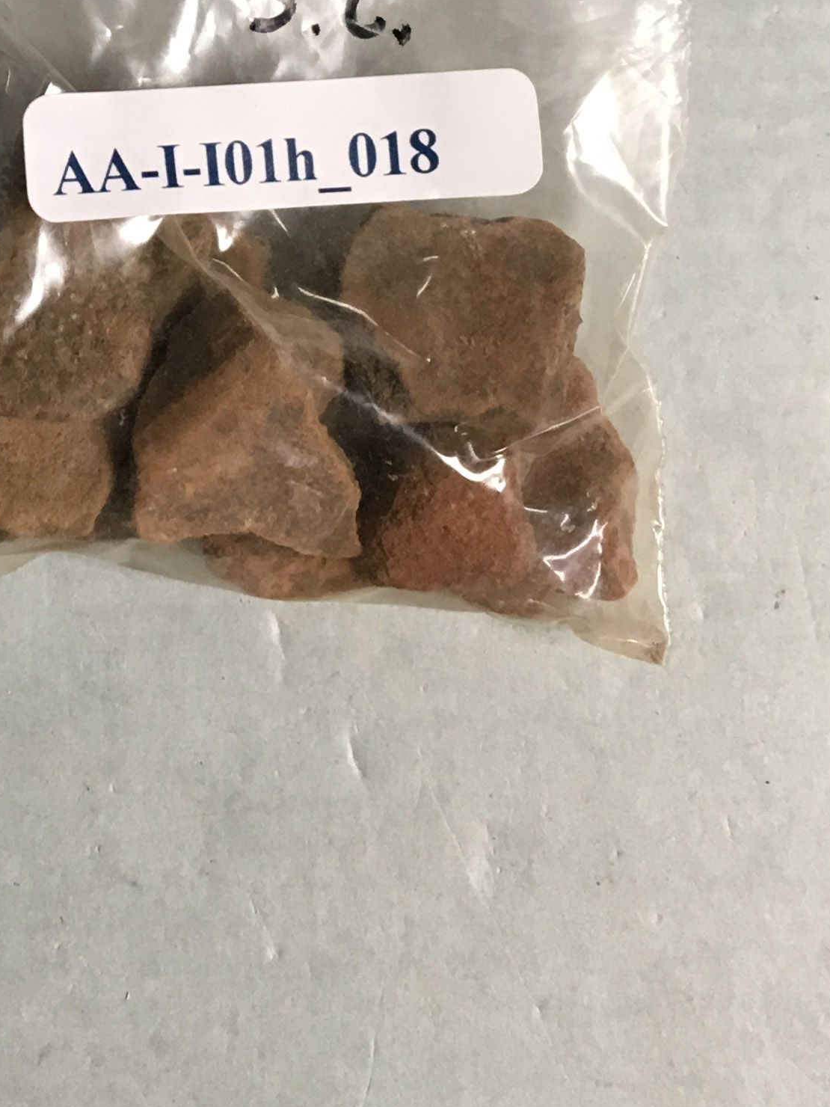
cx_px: -38
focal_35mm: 79
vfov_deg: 23.3
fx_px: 2526
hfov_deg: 18.1
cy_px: -99
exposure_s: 1/30
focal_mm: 4.15
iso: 80
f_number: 2.2
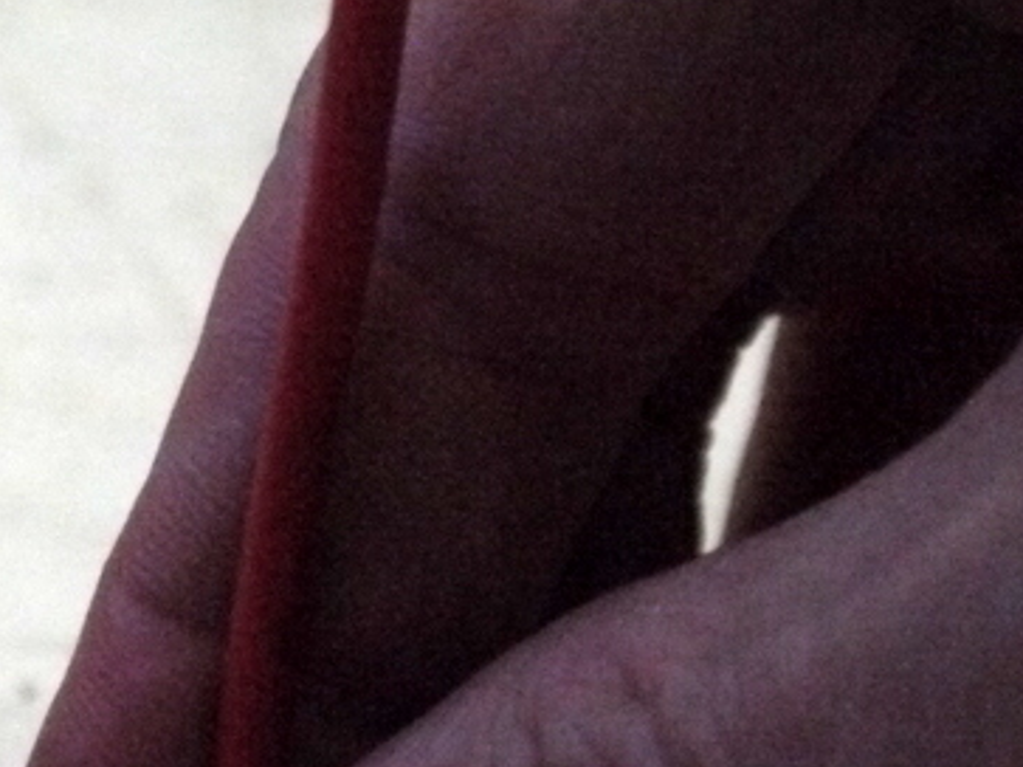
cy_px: 474
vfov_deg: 7.3
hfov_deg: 9.6
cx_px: -161
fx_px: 5997
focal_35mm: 203
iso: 1600
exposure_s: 1/125
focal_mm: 36
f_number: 5.6
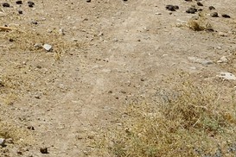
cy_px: -245
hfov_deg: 10.9
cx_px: -297
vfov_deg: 7.7
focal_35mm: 164
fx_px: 1075
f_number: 11
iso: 100
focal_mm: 28
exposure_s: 1/200
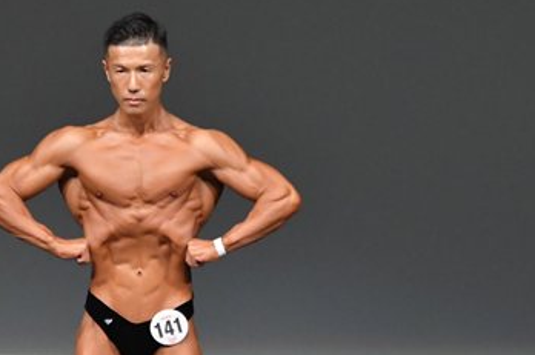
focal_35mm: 769
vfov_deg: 1.8
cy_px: 338
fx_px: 11412
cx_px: 125
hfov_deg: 2.7
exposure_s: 1/400
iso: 4000
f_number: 5.6
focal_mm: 230
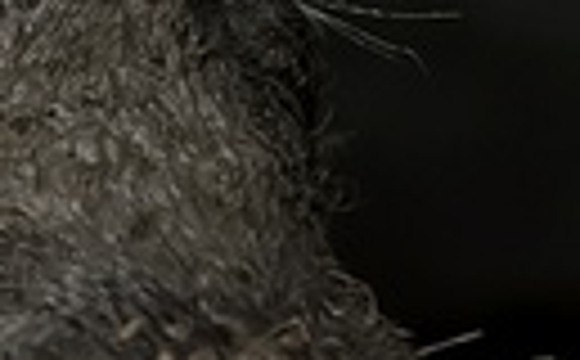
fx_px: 10631
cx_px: 1214
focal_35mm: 674
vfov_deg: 1.9
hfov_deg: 3.1
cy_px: 623
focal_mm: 85
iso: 50
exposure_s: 1/800
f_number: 2.2
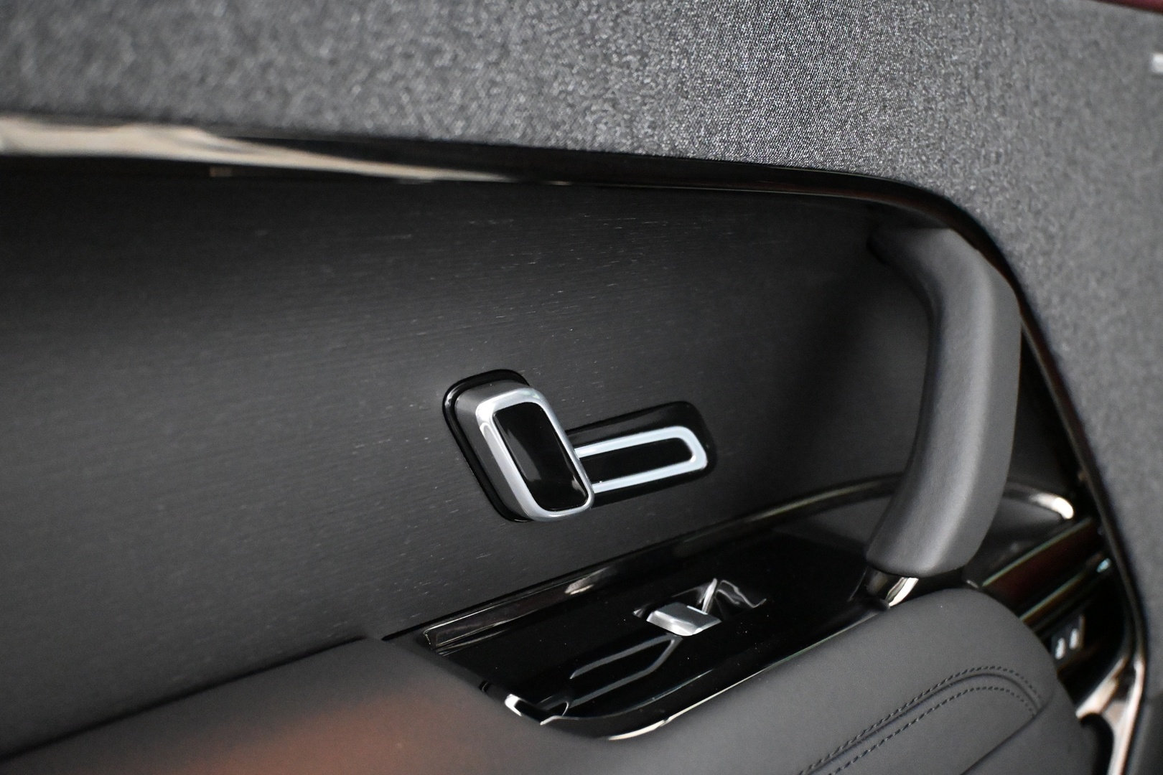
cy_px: 388
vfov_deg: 36.9
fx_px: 1163
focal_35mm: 36
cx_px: 582
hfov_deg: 53.1
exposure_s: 1/60
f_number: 4.2
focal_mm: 24
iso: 10000
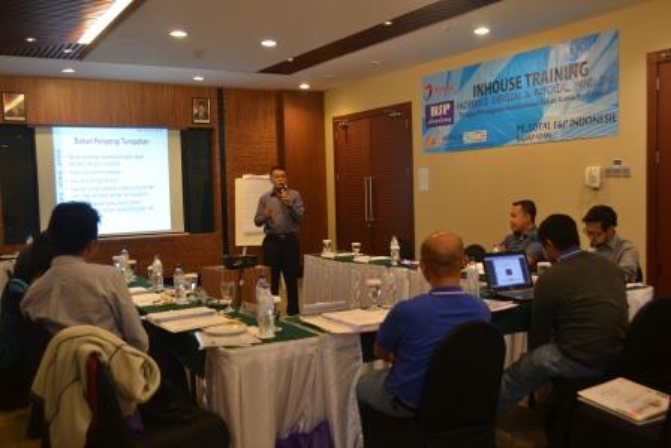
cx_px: 336
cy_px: 224
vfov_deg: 36.9
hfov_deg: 53.1
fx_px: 671
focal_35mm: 36
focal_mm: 24
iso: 500
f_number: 4
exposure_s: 1/15
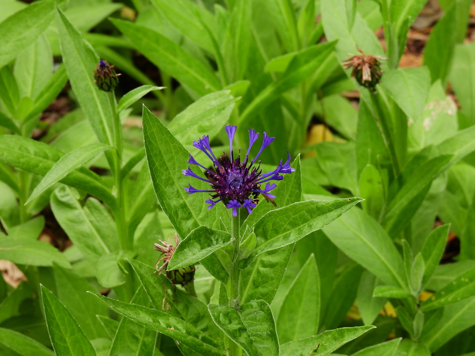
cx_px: 238
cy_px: 178
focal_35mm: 260
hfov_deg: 7.6
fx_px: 3568
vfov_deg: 5.7
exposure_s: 1/200
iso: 100
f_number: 4.5
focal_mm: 46.4
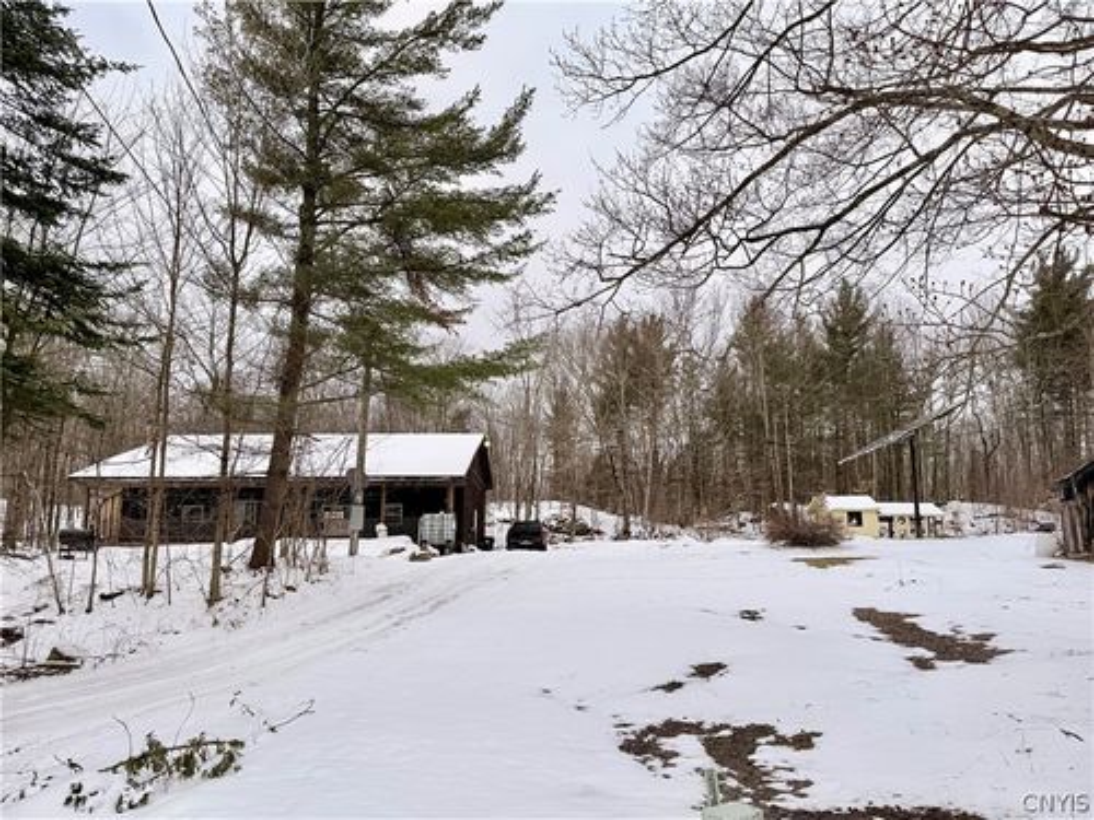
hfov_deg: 71.6
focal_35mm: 24
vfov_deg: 56.8
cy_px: 410
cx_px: 547
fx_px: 758
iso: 80
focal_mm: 6.76
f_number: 1.78
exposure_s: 1/2611
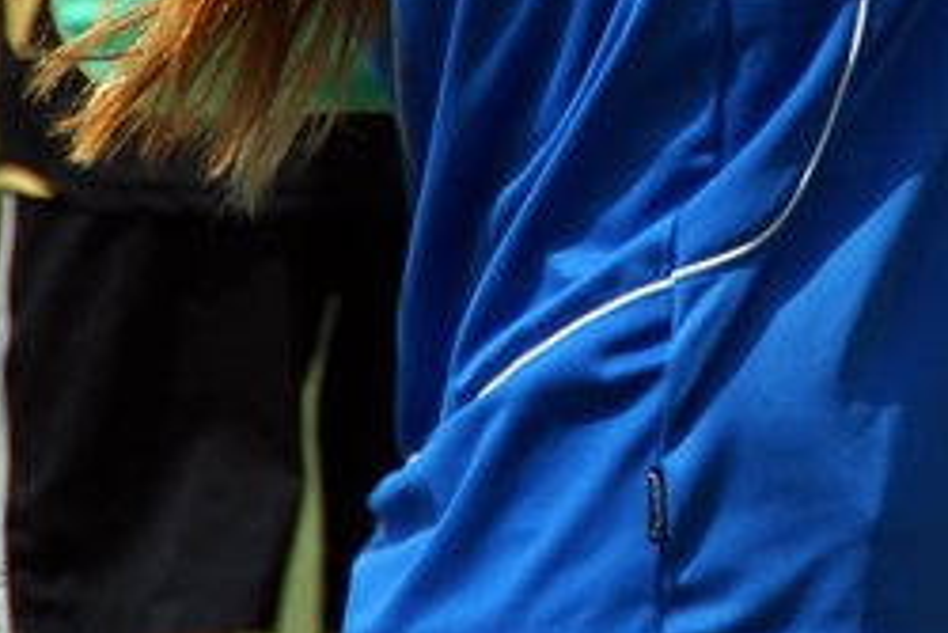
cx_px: 1100
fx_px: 29088
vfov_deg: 1.2
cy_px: -339
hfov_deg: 1.9
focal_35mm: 1104
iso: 125
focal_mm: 180
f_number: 6.3
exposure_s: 1/1000
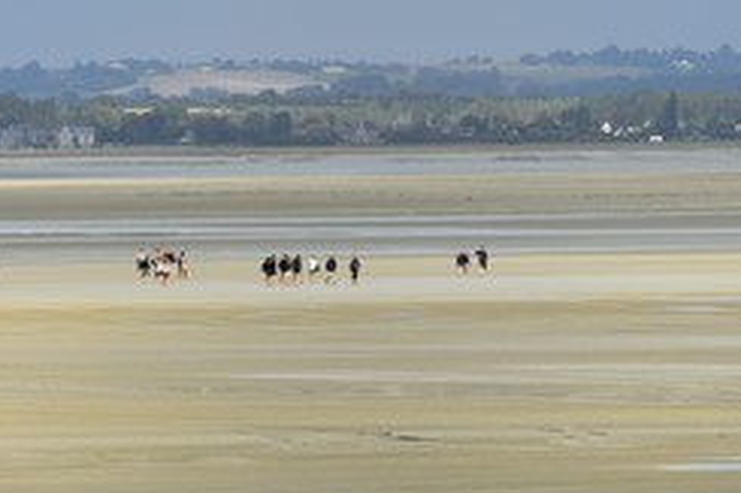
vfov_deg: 2.7
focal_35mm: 516
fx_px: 10614
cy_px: 327
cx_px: 383
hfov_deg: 4.0
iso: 100
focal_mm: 200
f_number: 6
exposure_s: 1/400
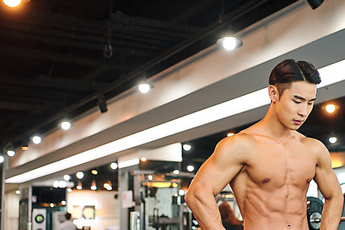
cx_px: 209
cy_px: 150
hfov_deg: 32.8
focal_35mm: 61
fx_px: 585
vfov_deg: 22.2
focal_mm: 46
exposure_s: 1/250
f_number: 2.8
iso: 800
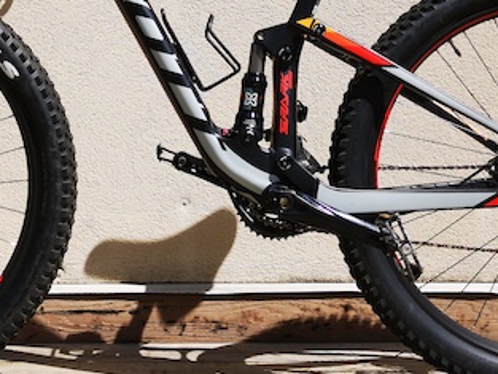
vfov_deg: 21.1
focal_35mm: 69
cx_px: 183
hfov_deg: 28.0
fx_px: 993
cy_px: 75
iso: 50
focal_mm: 3.95
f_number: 1.8
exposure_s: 1/1965
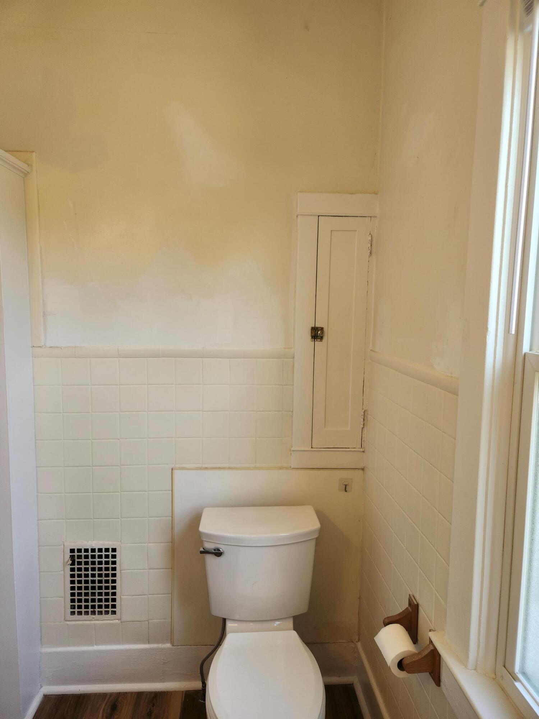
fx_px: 478
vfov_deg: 73.9
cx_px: 270
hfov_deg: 58.9
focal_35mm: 23
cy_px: 360
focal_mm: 5.4
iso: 64
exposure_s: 1/120
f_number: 1.8
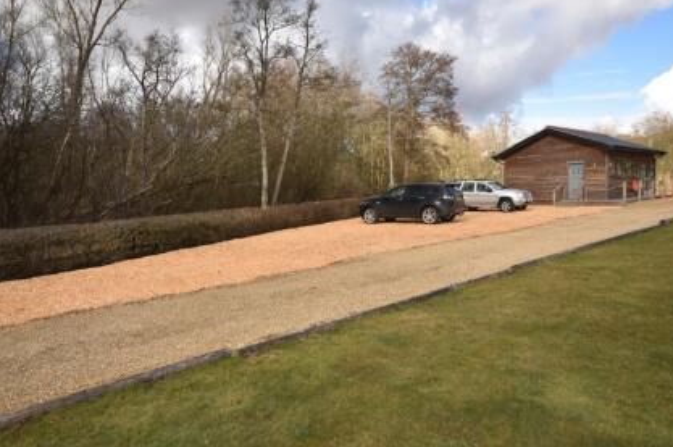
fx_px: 448
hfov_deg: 73.8
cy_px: 212
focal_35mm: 24
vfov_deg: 53.0
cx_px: 331
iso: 100
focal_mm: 14
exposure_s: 1/200
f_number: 7.1
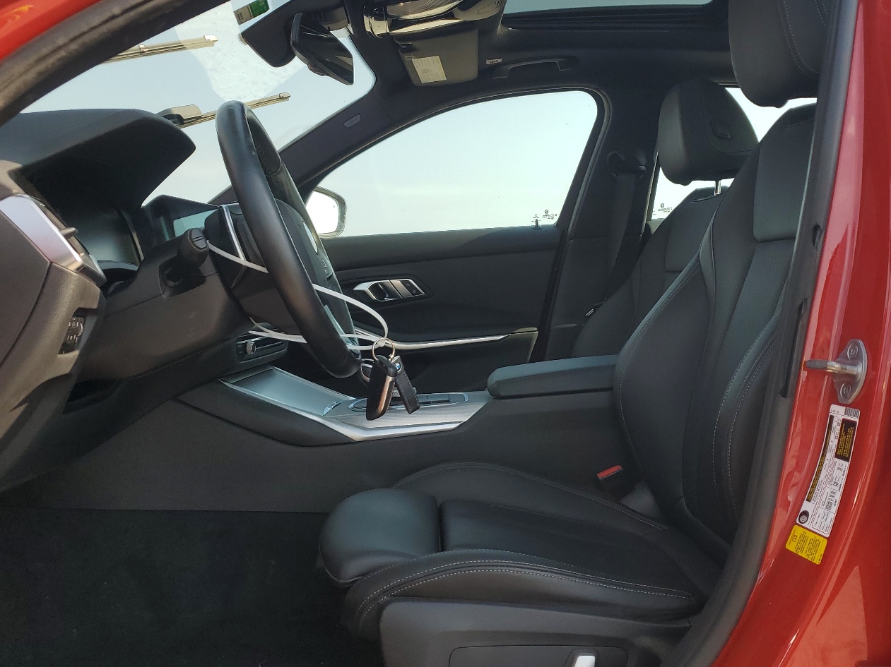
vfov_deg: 42.9
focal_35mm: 33
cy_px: 316
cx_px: 521
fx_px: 849
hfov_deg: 55.1
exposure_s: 1/1250
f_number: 1.5
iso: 50
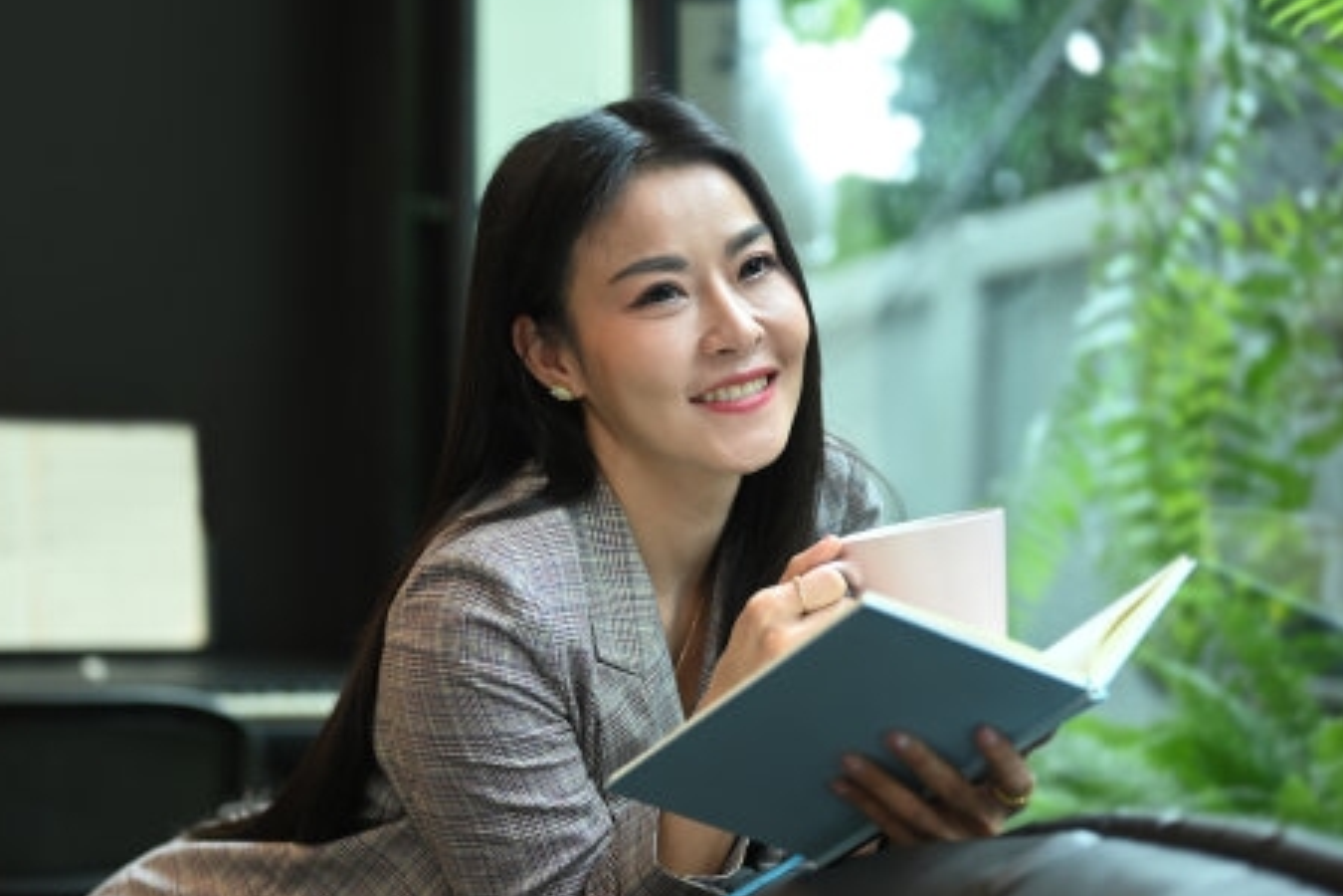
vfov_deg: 20.0
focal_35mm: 68
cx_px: 442
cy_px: 466
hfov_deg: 29.4
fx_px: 2537
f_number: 2
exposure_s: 1/200
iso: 640
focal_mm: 50
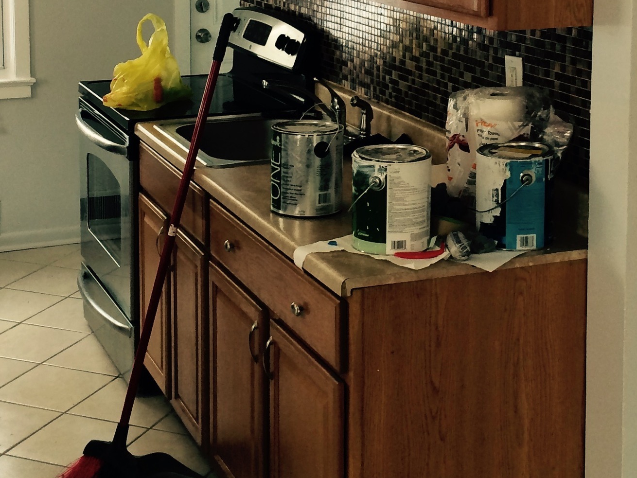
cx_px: 365
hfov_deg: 28.5
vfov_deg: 21.1
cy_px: 35
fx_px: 1252
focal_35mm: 68
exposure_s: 1/30
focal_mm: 4.15
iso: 64
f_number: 2.2
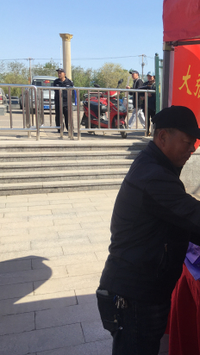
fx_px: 433
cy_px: 171
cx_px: 228
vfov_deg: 44.6
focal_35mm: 46
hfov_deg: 24.1
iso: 25
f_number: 2.2
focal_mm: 4.15
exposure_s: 1/894
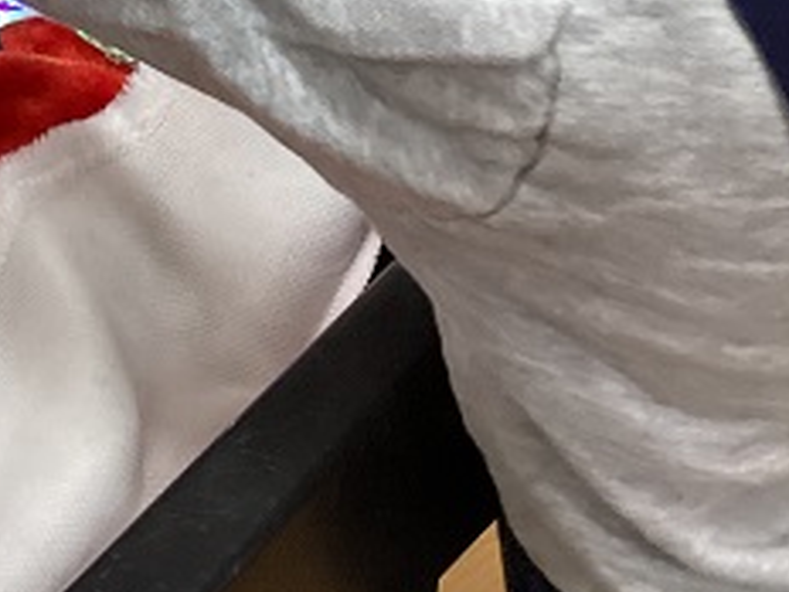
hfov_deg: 21.9
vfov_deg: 15.0
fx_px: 2029
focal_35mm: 89
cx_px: 265
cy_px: -381
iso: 320
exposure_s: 1/40
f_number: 2.4
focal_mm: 3.3
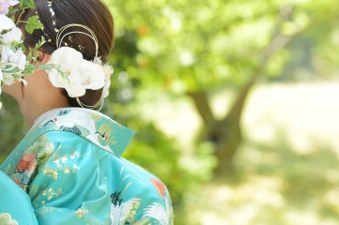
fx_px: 2192
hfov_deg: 8.8
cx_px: 69
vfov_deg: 5.9
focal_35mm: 233
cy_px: 83
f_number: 4
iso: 250
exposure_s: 1/250
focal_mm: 105
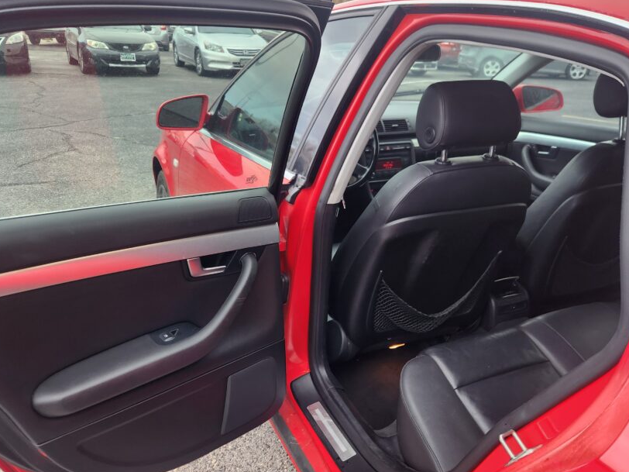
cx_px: 311
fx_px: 527
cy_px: 264
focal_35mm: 29
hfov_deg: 61.7
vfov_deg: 48.1
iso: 160
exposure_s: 1/180
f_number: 1.8
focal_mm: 5.4
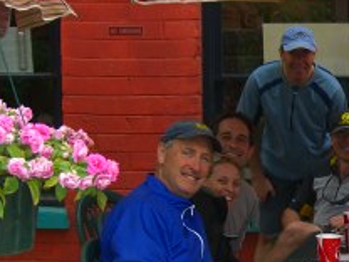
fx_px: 1180
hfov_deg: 16.0
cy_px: 175
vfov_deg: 12.6
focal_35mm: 117
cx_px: 448
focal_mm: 7.9
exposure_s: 1/250
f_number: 2.8
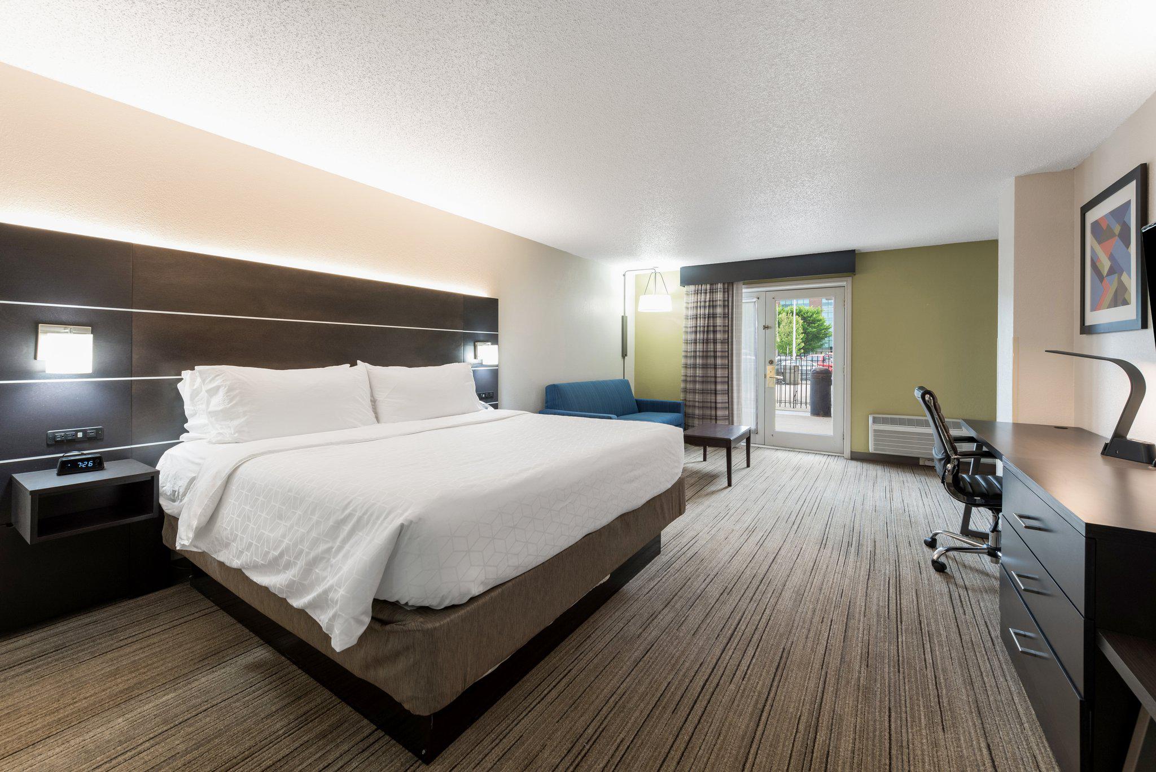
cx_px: 578
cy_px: 386
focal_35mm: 14
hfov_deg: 104.2
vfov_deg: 81.3
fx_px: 450
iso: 400
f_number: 8
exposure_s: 1/1.67
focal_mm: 14
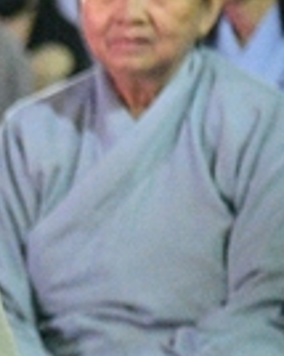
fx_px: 3597
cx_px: -560
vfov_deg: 5.7
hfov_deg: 4.4
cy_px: 210
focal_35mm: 342
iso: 40000
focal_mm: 75
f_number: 4
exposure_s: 1/250
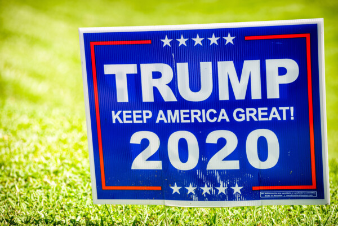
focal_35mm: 135
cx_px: 169
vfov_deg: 10.2
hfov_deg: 15.2
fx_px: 1267
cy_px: 113
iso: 64
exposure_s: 1/320
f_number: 4
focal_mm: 135
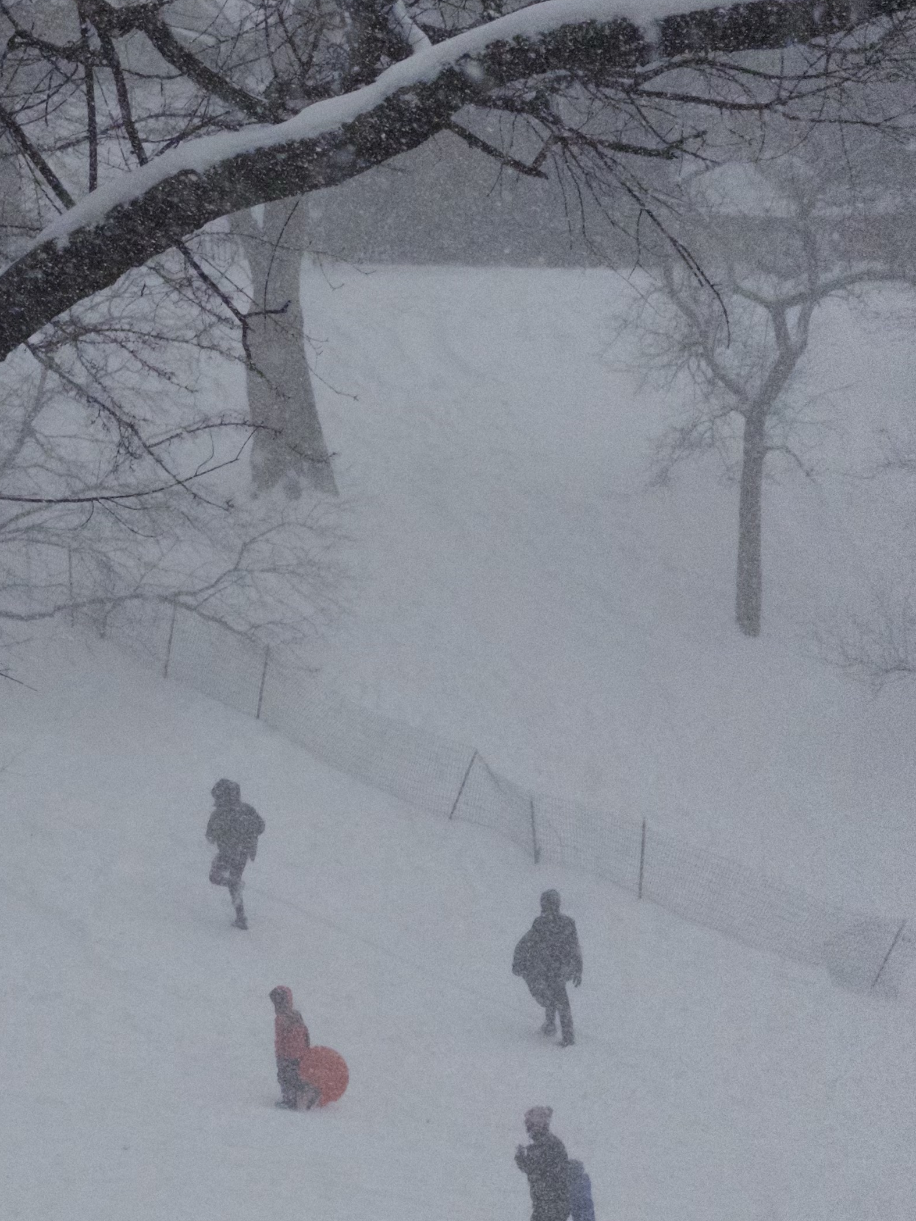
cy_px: 811
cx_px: 216
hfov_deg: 7.7
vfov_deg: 10.3
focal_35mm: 192
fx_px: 6774
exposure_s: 1/2717
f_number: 2.8
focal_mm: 16.89
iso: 400
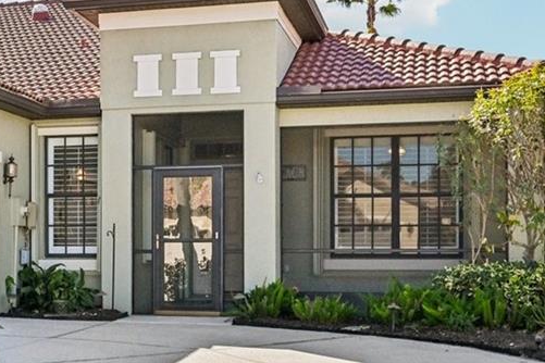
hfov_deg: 28.3
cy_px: 178
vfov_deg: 19.8
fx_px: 1038
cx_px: 58
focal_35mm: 69
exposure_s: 1/1250
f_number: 8
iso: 400
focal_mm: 21.5
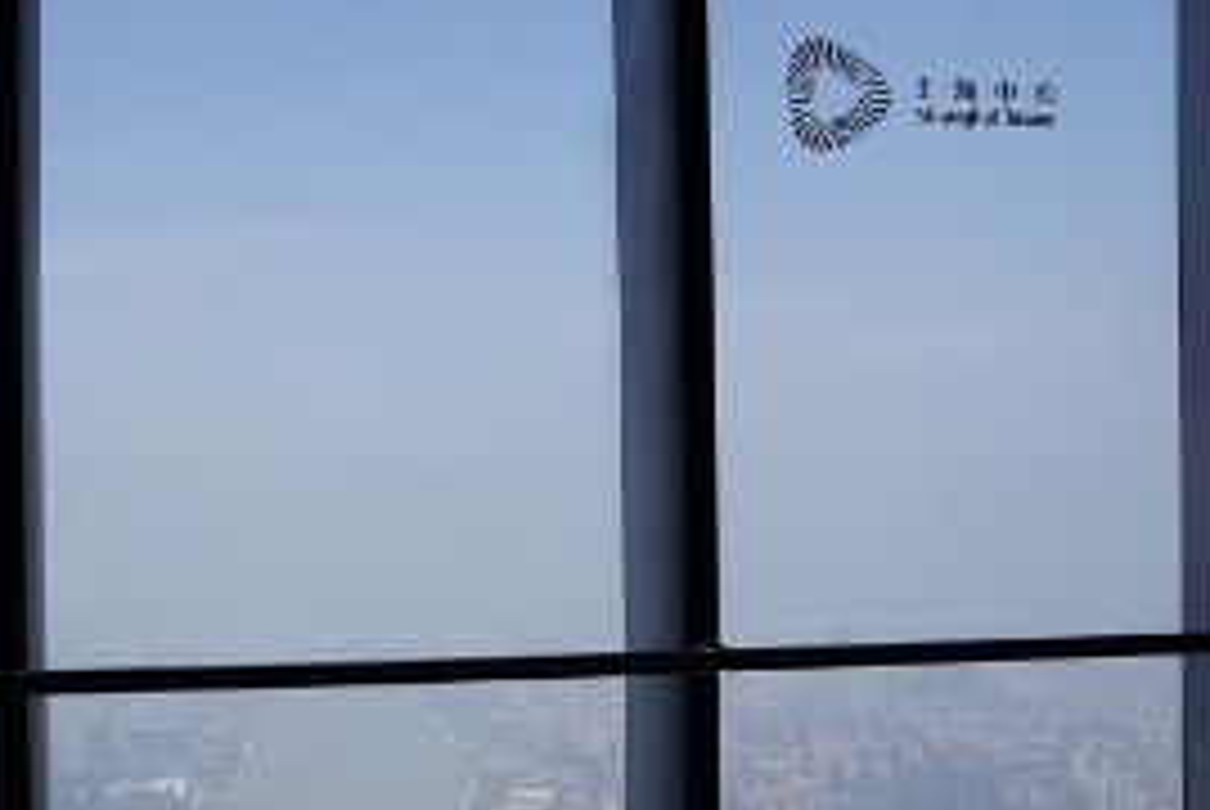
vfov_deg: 27.5
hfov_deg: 39.7
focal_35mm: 49
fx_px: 1649
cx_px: 382
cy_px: 515
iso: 100
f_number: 10
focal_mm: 22
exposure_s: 1/200
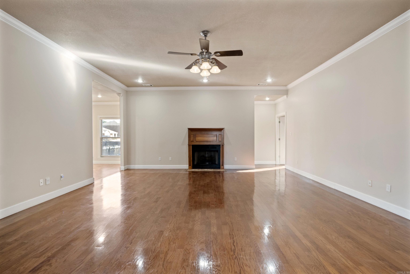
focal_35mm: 16
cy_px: 137
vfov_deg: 73.7
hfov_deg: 96.7
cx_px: 205
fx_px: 182
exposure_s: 1/250
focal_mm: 16
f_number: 6.3
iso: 1600
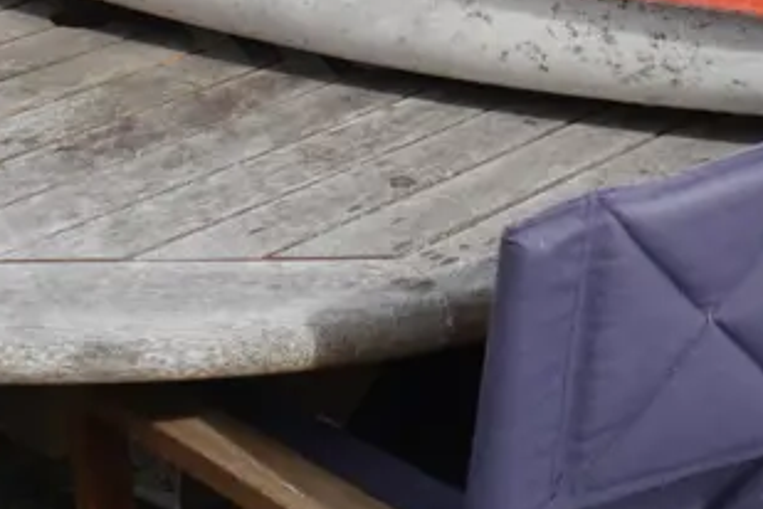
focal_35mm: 138
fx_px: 2925
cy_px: -147
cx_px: 578
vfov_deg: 9.8
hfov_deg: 14.8
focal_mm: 20
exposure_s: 1/400
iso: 200
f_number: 8
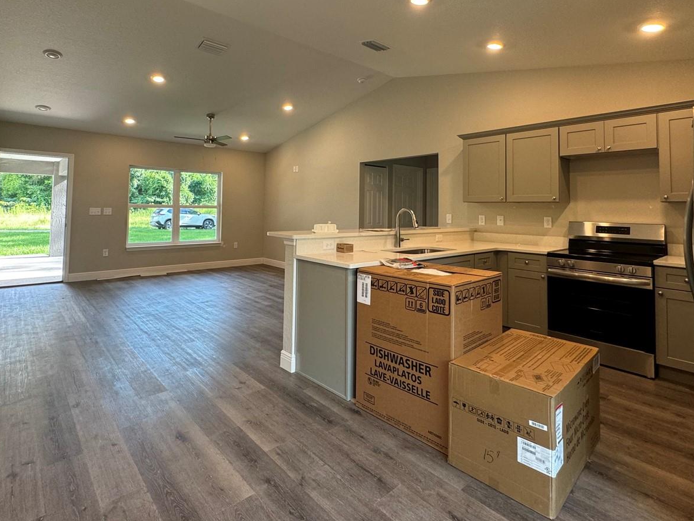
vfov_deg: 67.5
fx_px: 381
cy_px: 192
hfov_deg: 84.6
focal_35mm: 19
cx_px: 336
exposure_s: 1/120
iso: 160
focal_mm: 2.22
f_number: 2.2
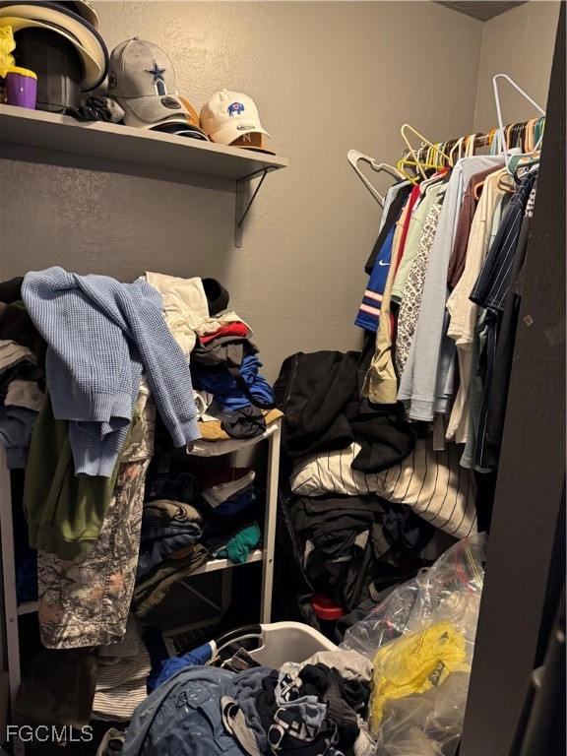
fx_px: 524
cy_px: 378
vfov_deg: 71.6
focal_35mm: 24
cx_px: 284
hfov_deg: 56.8
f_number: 1.78
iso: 640
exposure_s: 1/40
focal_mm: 6.76
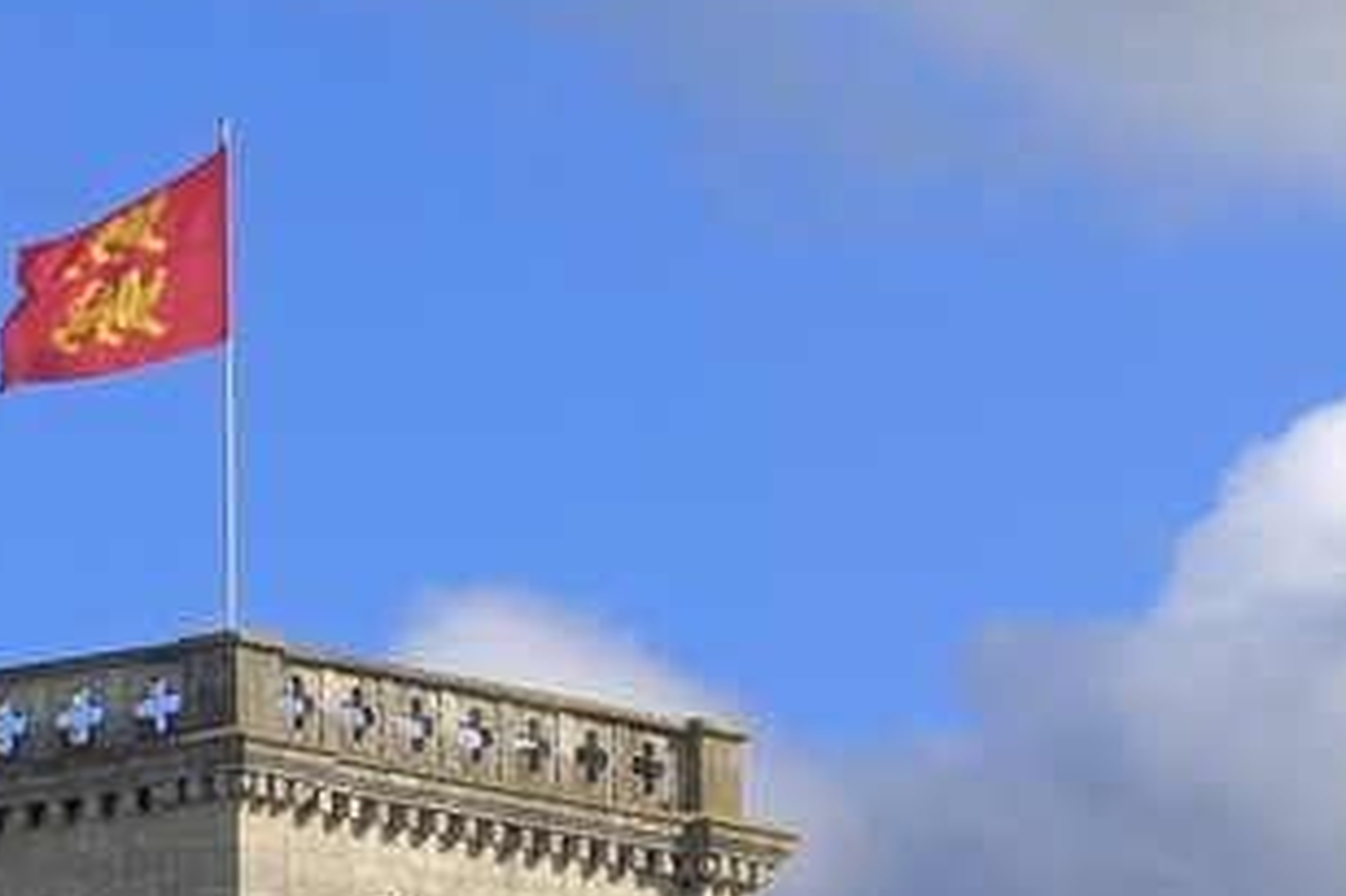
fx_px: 16292
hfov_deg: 4.6
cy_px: 1993
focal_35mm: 436
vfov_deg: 3.1
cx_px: -1534
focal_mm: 56
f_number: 9
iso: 100
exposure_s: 1/160
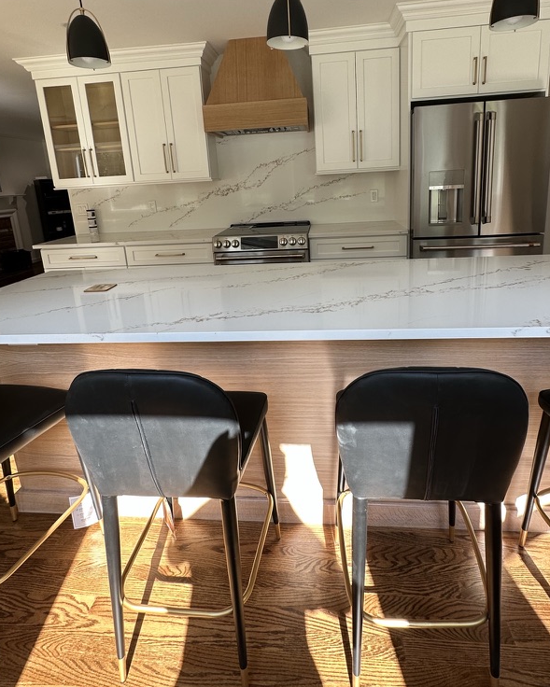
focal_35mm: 19
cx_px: 289
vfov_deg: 81.8
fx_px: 387
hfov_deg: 70.8
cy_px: 260
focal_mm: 2.22
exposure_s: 1/99
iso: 50
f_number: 2.2
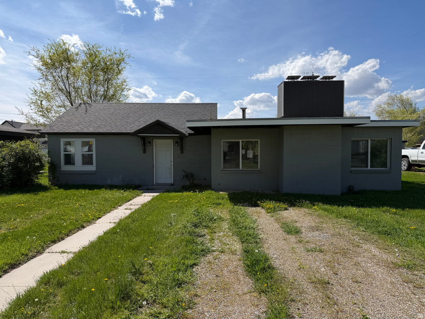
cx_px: 212
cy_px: 160
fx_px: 295
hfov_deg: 71.6
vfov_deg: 56.8
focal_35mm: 24
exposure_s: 1/6711
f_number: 1.78
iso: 80
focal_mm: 6.76
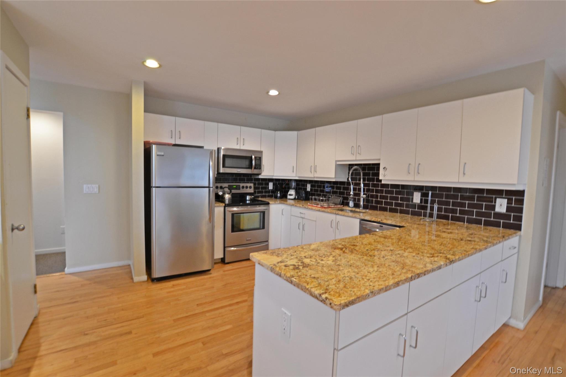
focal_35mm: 15
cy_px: 188
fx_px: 236
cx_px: 283
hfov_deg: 100.4
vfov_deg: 77.3
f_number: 7.1
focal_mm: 10
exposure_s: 1/4
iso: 400
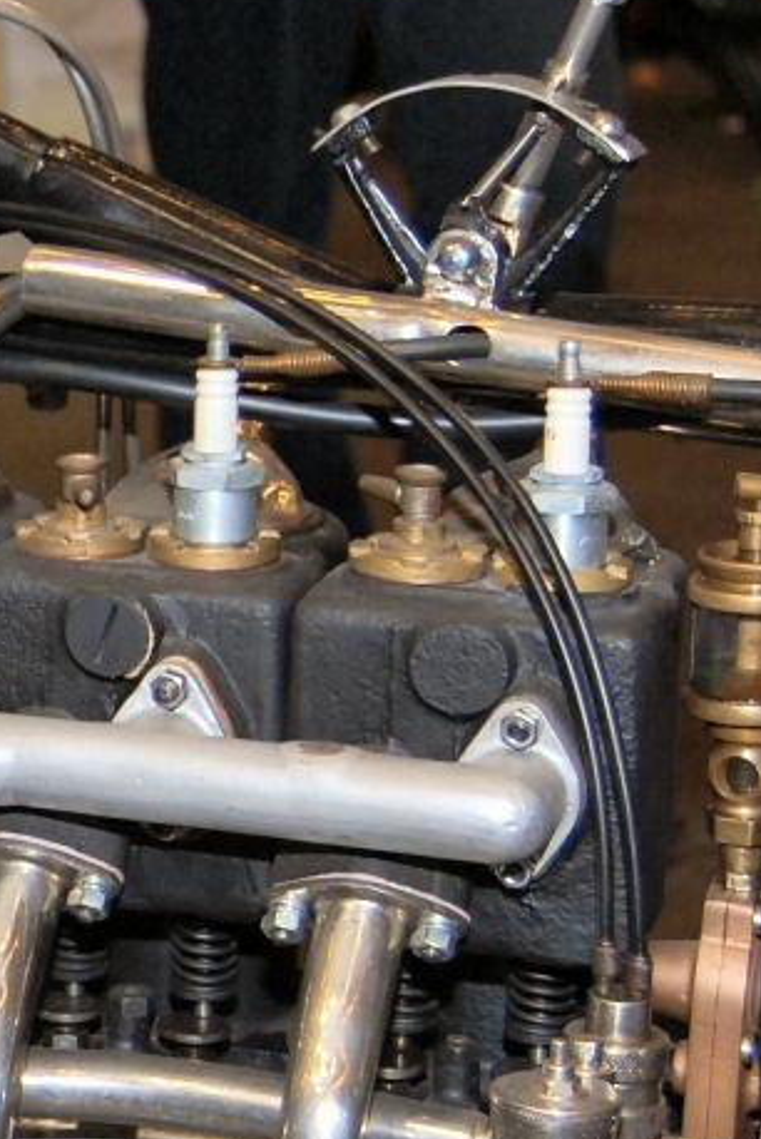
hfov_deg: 14.9
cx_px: -293
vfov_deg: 23.4
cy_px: 530
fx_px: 2754
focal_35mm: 87
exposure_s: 1/60
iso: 400
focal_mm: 26
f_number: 4
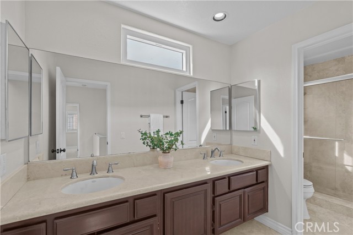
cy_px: 118
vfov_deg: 73.8
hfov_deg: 96.7
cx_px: 176
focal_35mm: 16
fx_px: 157
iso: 320
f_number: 9
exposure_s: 1/6
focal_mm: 16
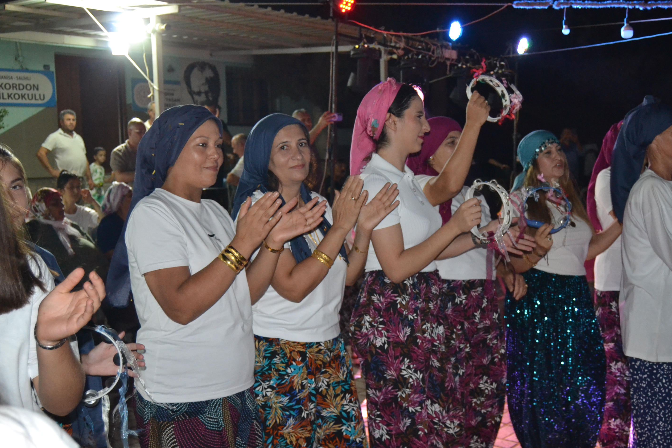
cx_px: 386
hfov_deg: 48.3
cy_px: 232
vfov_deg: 33.4
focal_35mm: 40
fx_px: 747
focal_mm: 22
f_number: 3.5
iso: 2200
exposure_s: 1/60
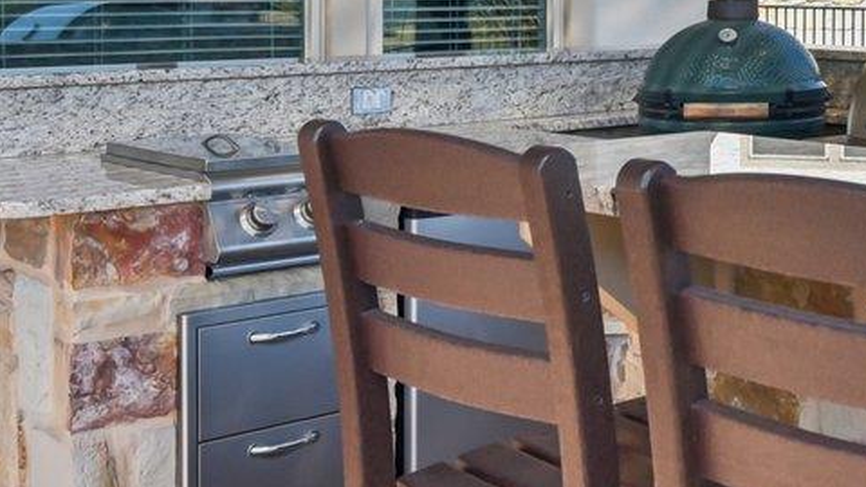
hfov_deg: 29.1
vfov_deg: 17.5
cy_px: -28
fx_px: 1539
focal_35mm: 67
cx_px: 891
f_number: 8
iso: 100
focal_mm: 15
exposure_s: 1/160
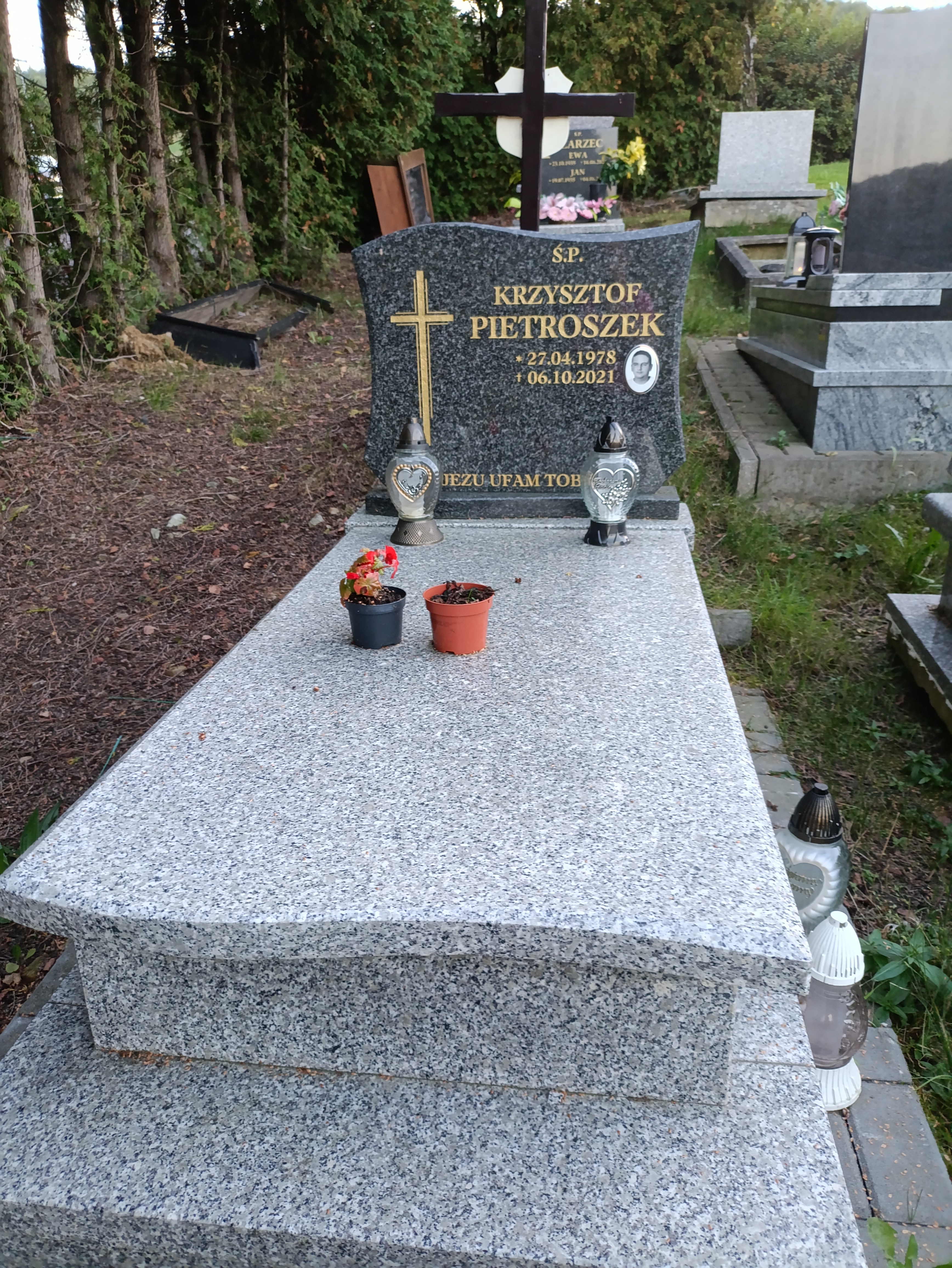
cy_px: 634
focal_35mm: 25
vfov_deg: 69.4
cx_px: 476
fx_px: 916
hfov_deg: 54.9
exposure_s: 1/33.3
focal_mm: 4.71
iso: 500
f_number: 1.7
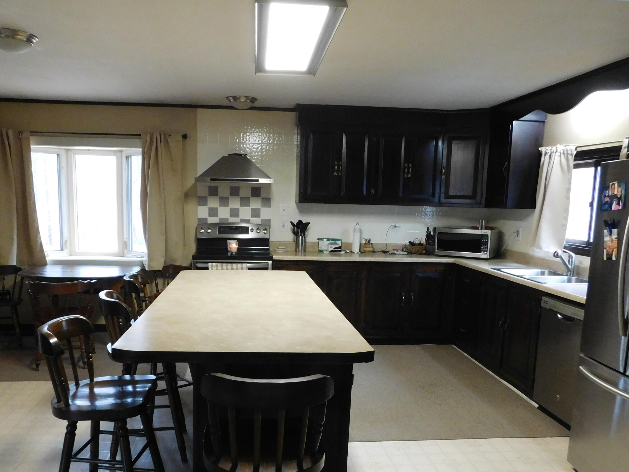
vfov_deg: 47.9
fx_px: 527
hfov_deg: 61.6
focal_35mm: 29
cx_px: 295
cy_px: 290
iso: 400
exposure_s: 1/30
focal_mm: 4
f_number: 3
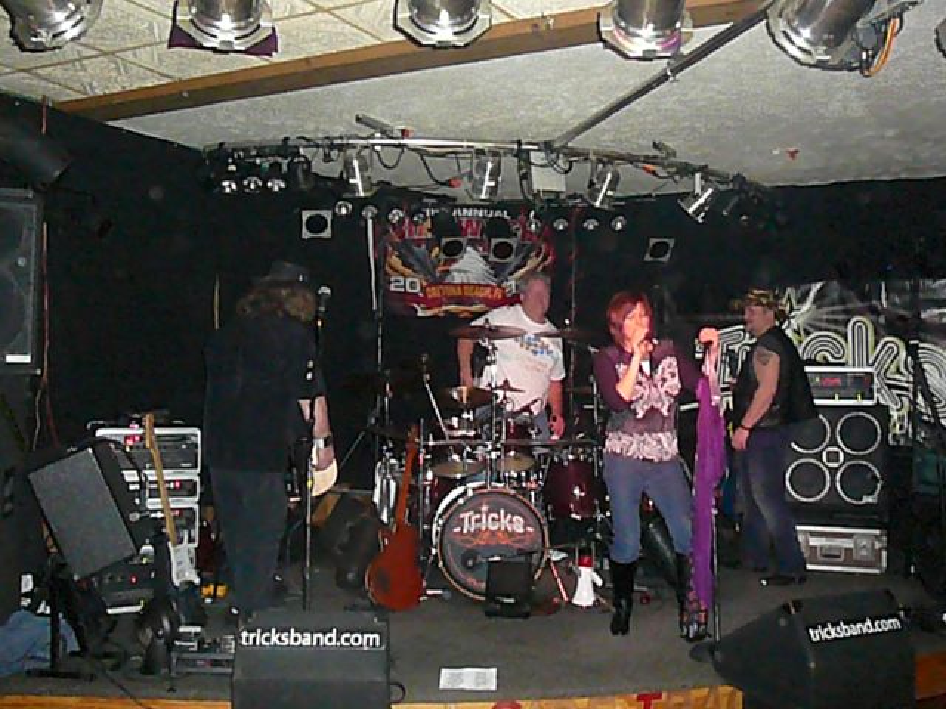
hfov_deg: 52.6
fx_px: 956
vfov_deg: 40.7
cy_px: 354
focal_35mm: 35
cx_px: 473
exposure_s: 1/30
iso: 1600
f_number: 2.8
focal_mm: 5.2
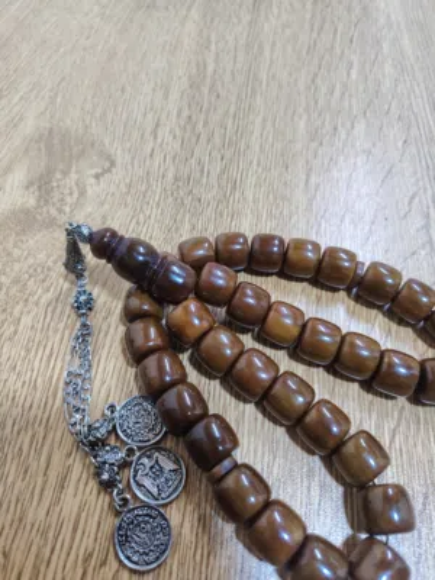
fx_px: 402
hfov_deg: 56.8
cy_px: 290
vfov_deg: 71.6
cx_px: 218
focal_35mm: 24
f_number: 1.75
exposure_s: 1/33.3
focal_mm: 5.25
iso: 769
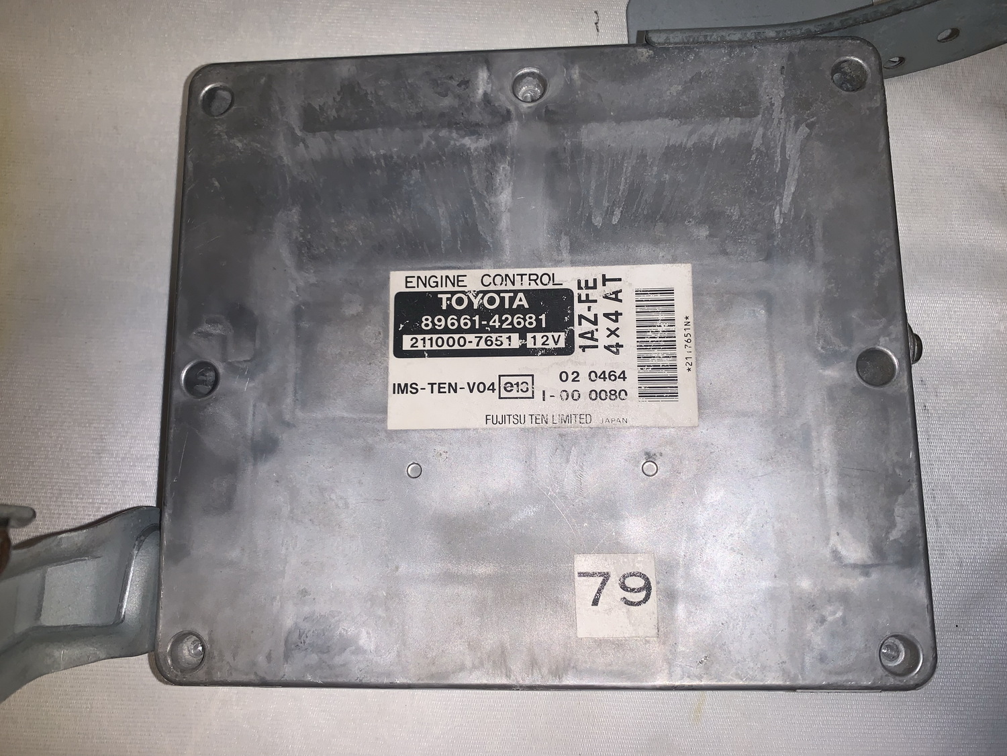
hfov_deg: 67.3
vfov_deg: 53.1
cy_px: 378
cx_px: 504
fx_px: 756
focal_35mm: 26
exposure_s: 1/41
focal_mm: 4.25
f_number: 1.8
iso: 25
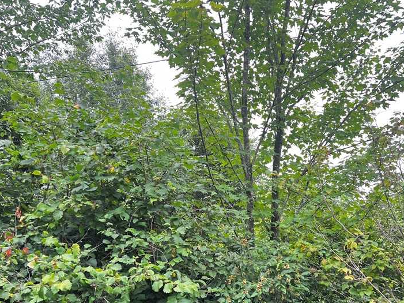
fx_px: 443
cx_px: 243
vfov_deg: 37.0
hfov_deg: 48.7
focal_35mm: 38
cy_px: 220
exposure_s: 1/121
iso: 64
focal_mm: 5.7
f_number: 1.5
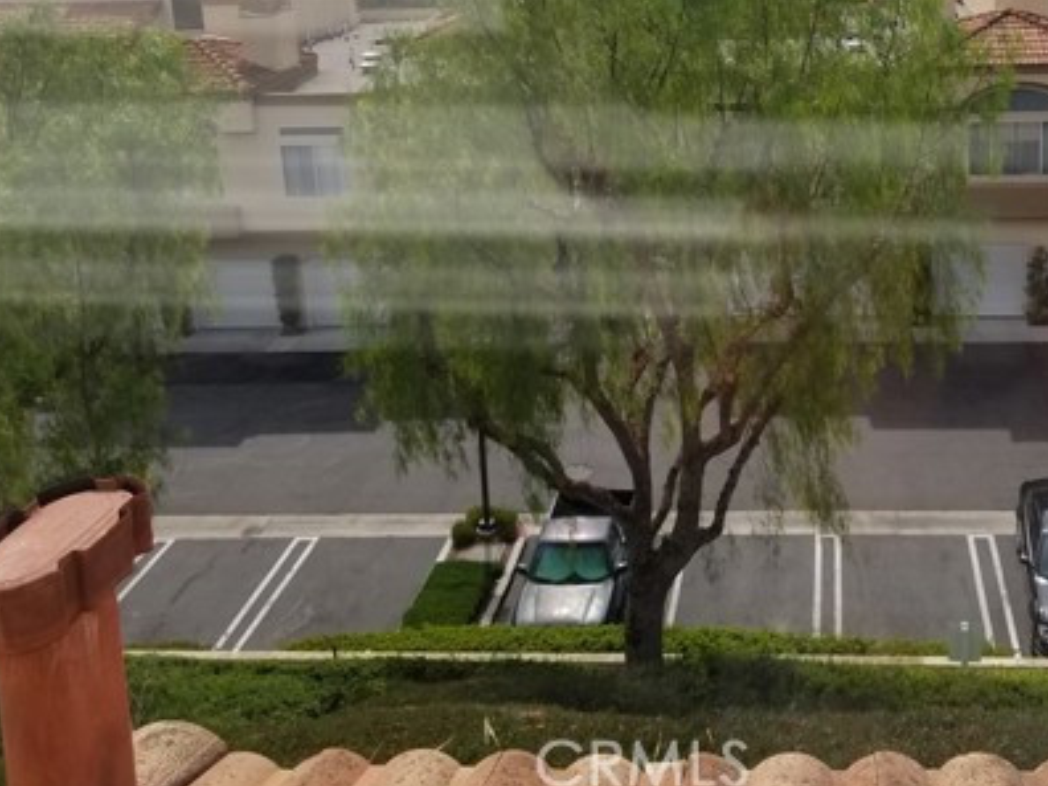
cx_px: 725
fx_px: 1272
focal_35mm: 42
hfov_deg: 43.9
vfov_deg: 33.4
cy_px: 167
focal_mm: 4.25
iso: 50
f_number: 1.7
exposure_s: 1/2752
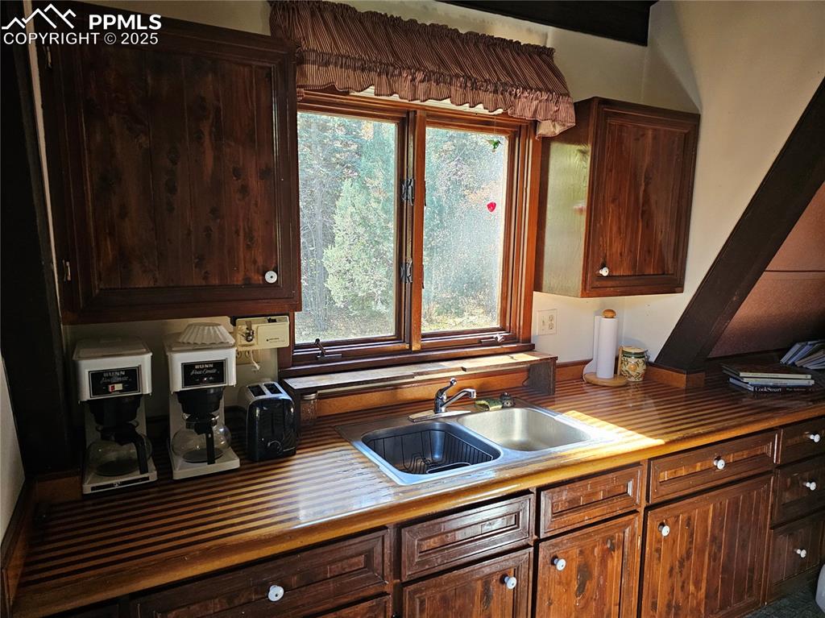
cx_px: 412
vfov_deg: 58.8
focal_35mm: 23
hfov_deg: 74.0
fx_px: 548
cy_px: 309
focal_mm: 6.3
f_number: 1.7
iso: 400
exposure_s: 1/170
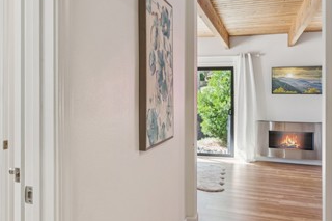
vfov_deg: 35.6
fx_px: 343
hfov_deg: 50.5
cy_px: 89
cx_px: 104
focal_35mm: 37
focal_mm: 18.6
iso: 100
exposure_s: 1/2
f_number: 13
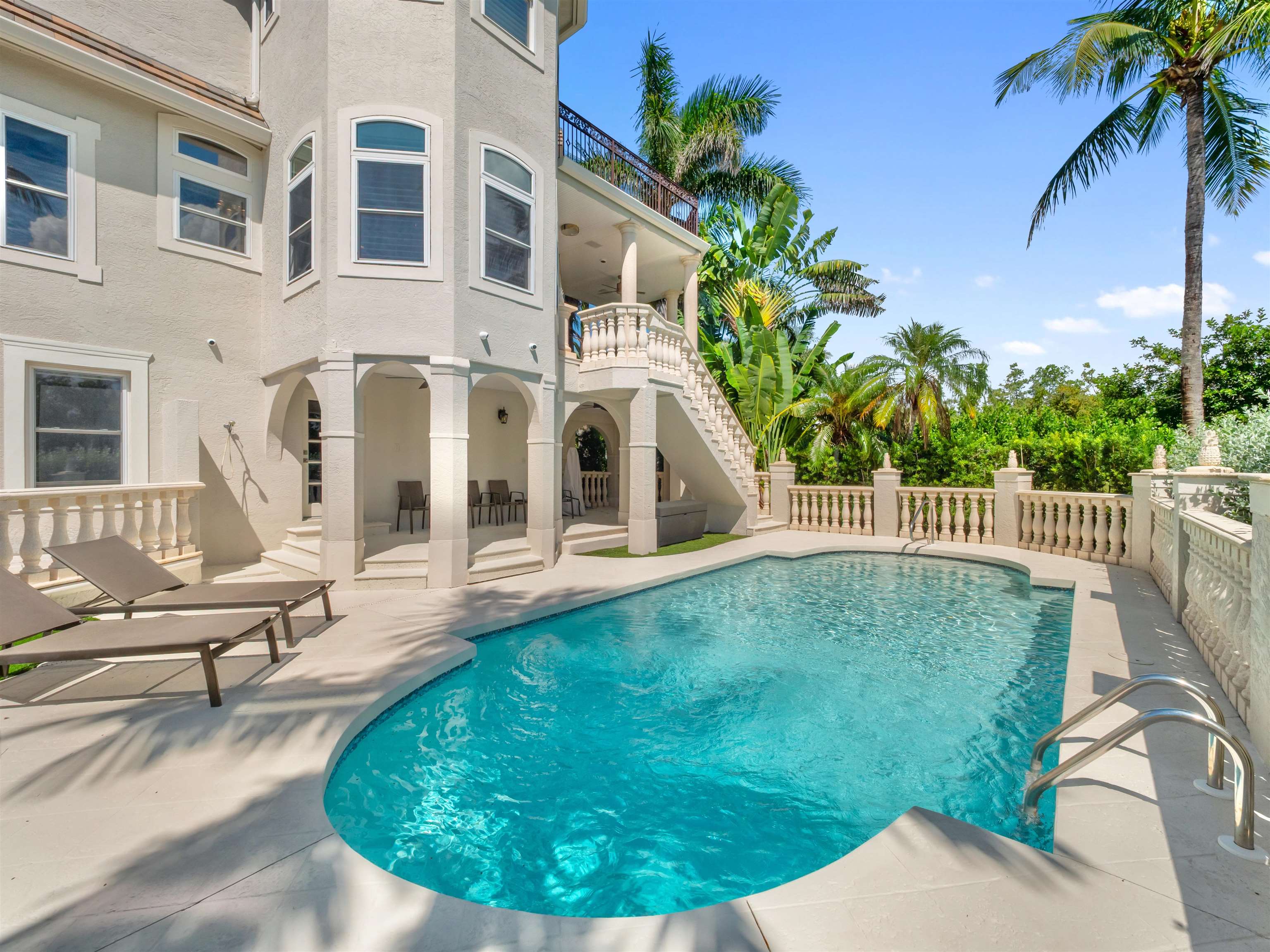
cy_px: 476
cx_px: 635
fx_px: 514
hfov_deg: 102.1
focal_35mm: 14
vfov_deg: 85.7
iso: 200
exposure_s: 1/1600
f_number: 7.1
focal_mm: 7
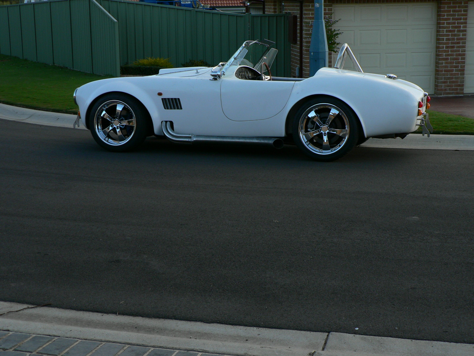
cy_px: 178
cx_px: 237
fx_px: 876
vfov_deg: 22.9
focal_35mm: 64
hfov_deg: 30.3
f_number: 3.2
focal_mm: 10.7
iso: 80
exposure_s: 1/320
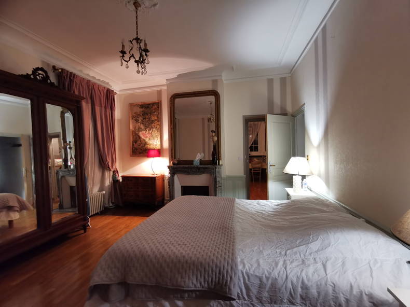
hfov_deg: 94.5
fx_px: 189
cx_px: 205
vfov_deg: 78.1
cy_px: 154
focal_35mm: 16
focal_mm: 2.35
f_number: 2.2
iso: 640
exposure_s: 1/20
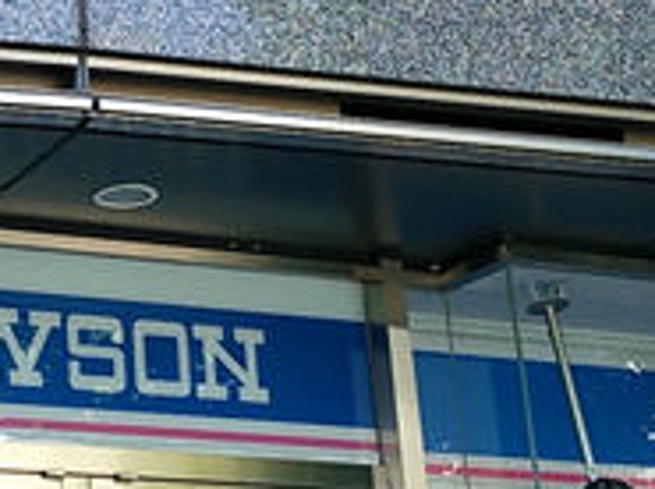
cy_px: 358
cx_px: 25
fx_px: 1228
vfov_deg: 22.3
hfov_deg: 28.3
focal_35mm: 65
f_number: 1.94
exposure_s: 1/172
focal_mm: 4.06
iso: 40
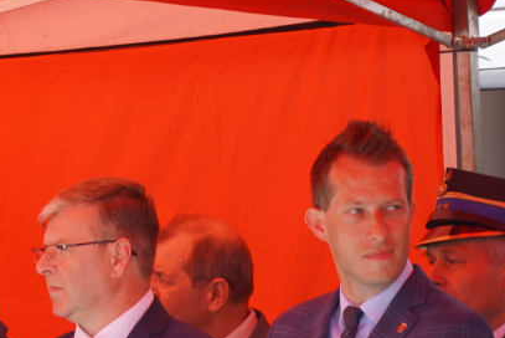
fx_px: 4702
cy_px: 444
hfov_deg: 6.1
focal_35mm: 335
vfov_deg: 4.1
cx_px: -117
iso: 100
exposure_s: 1/200
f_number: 4
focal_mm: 105
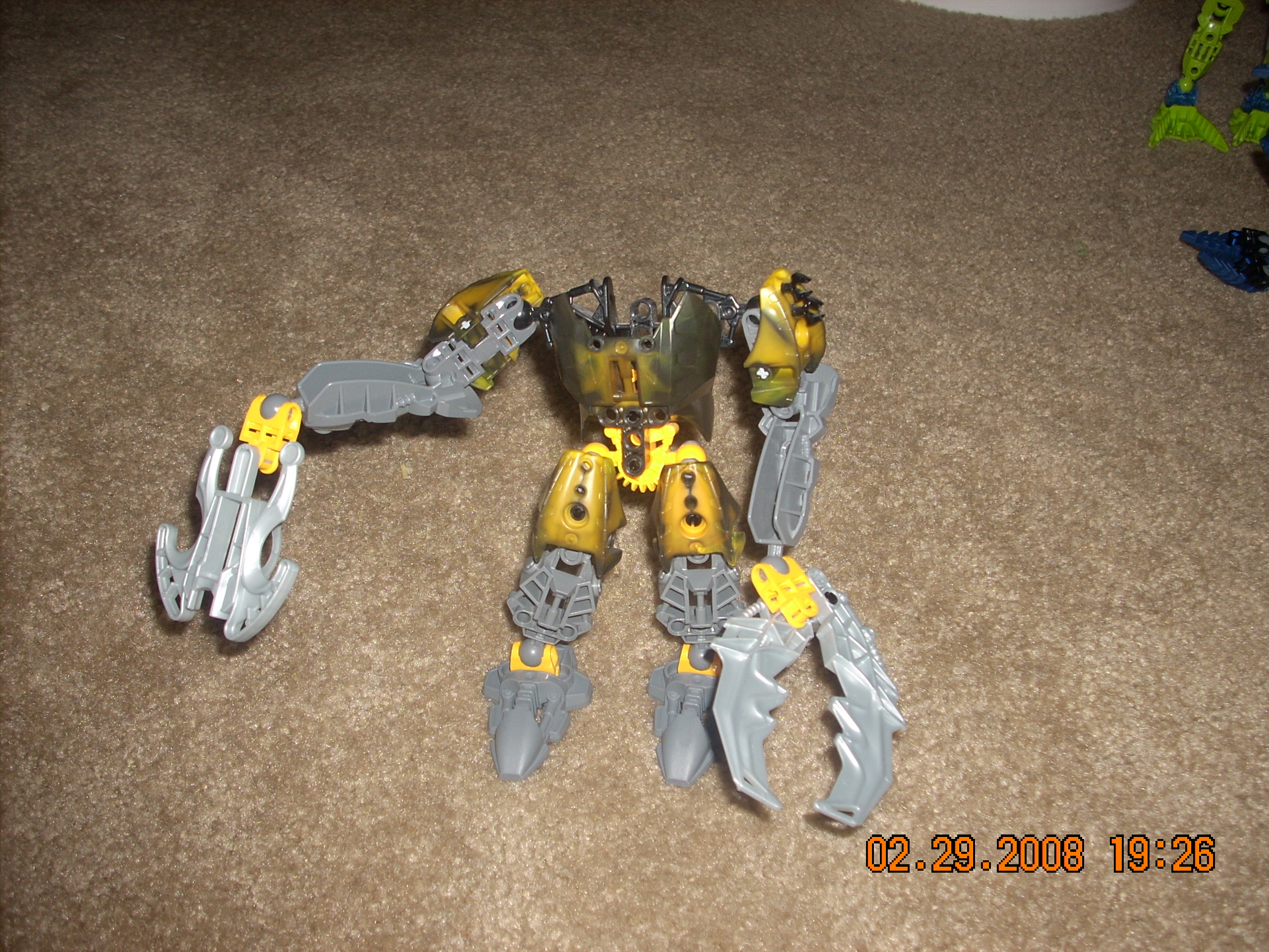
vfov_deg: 38.7
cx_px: 634
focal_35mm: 37
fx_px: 1356
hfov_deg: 50.1
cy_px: 476
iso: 64
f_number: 2.8
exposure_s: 1/60
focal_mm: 6.2
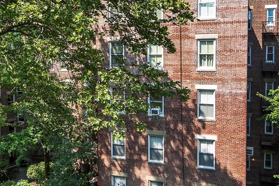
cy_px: 98
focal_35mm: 38
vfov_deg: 35.0
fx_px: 294
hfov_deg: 50.7
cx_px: 137
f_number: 9
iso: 320
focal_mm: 14
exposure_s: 1/320
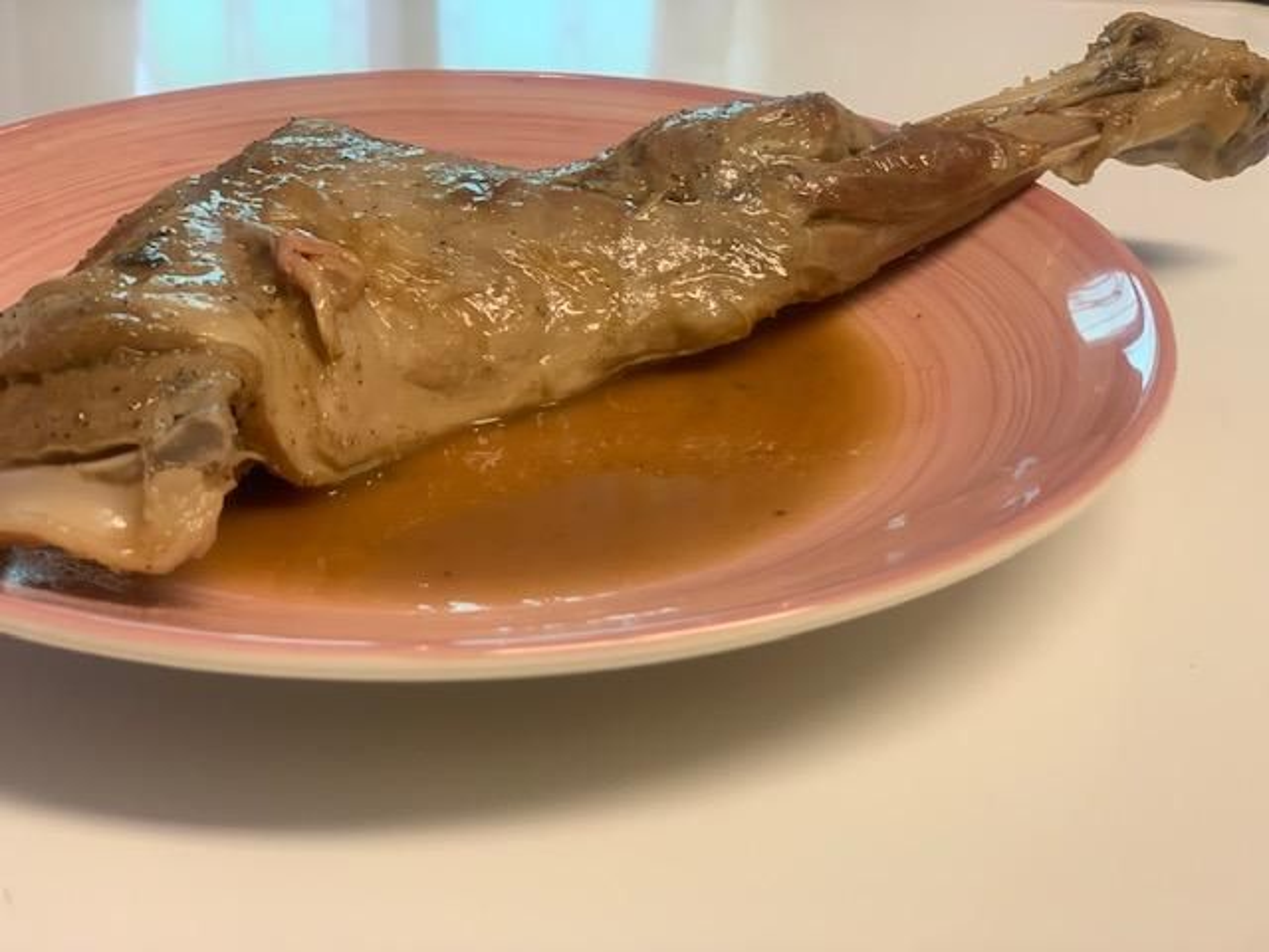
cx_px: 634
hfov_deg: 36.8
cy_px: 476
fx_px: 1906
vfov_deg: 28.0
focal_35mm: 52
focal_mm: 6
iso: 100
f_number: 2.4
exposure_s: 1/50
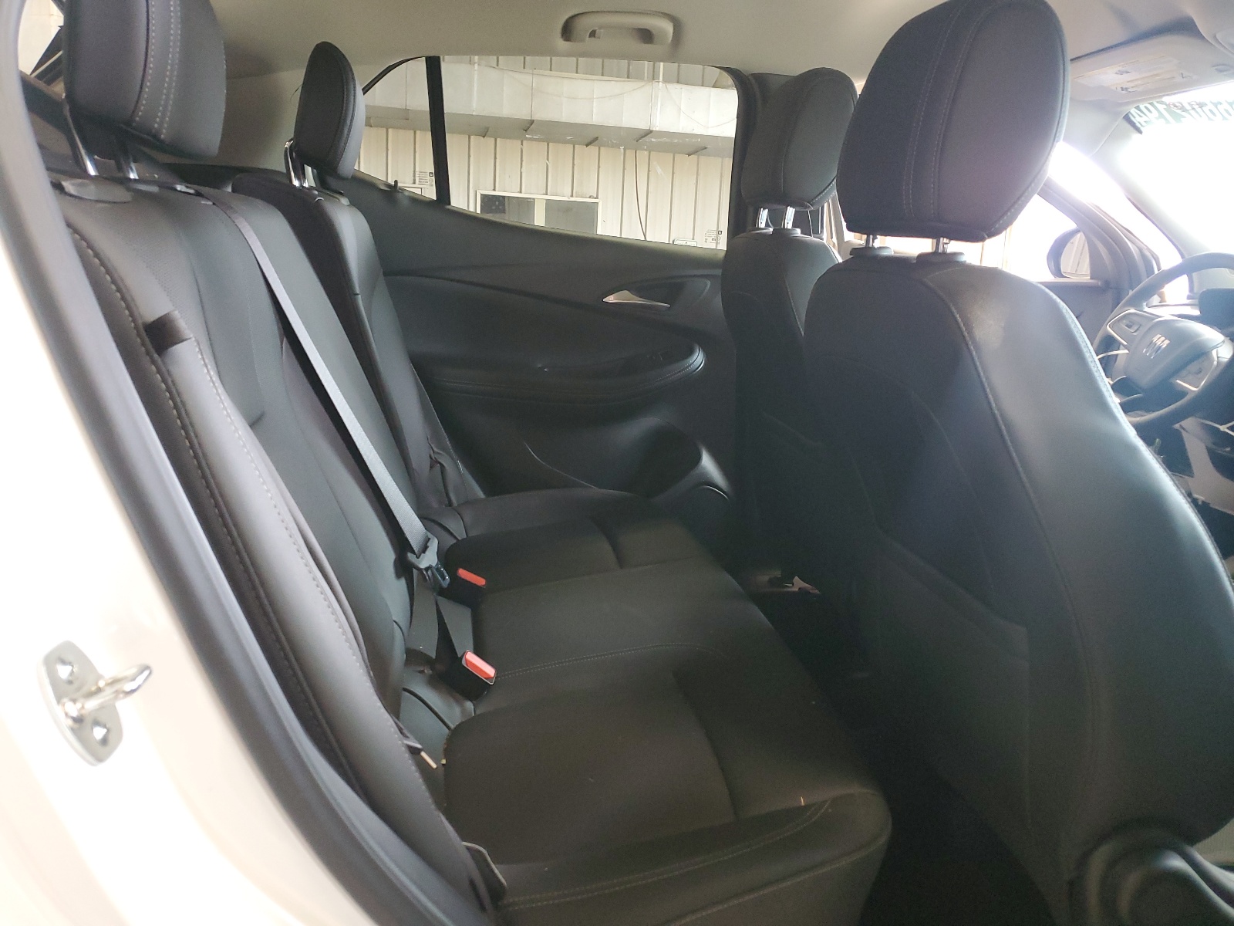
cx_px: 617
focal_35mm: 26
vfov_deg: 53.1
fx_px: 927
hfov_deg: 67.3
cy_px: 463
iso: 241
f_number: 1.5
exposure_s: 1/60.2
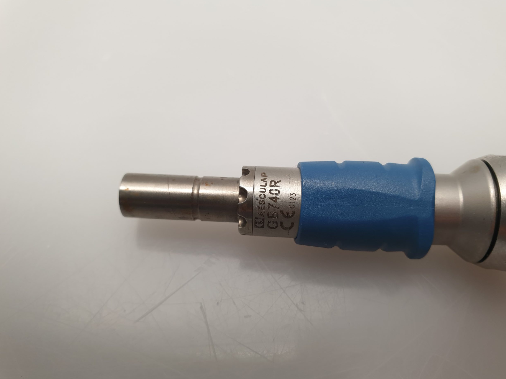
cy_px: 188
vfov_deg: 51.4
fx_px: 395
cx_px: 258
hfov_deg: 65.3
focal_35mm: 27
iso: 100
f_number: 2.4
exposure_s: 1/50
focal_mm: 4.3
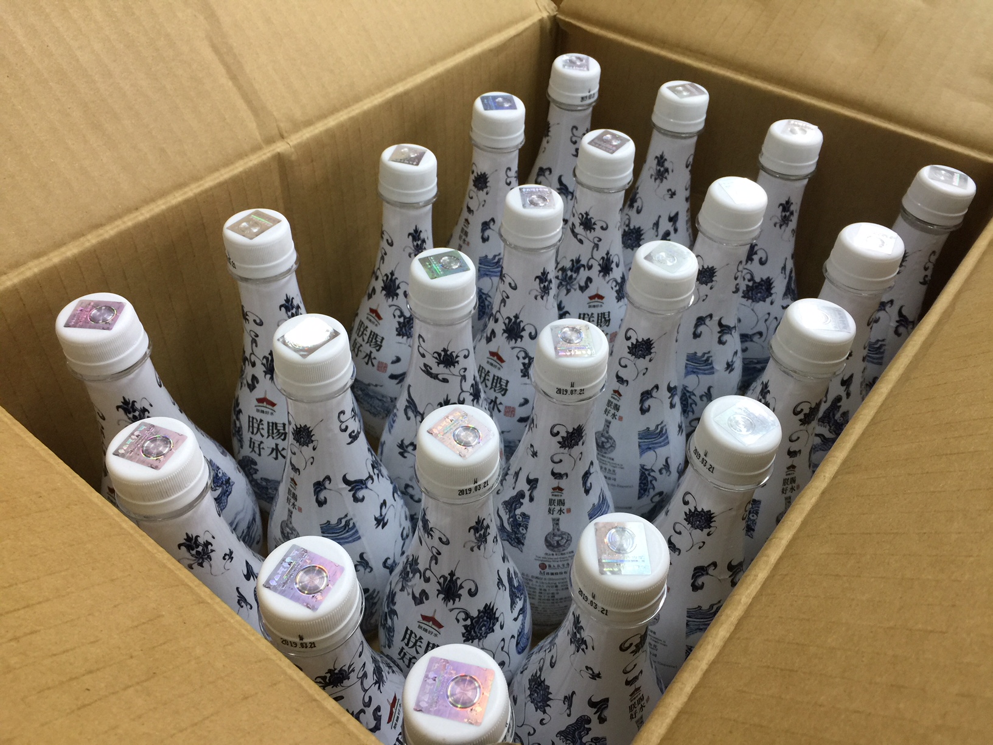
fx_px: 832
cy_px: 372
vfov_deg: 48.2
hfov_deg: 61.7
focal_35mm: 29
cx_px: 496
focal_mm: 4.15
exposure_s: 1/30
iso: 40
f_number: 2.2
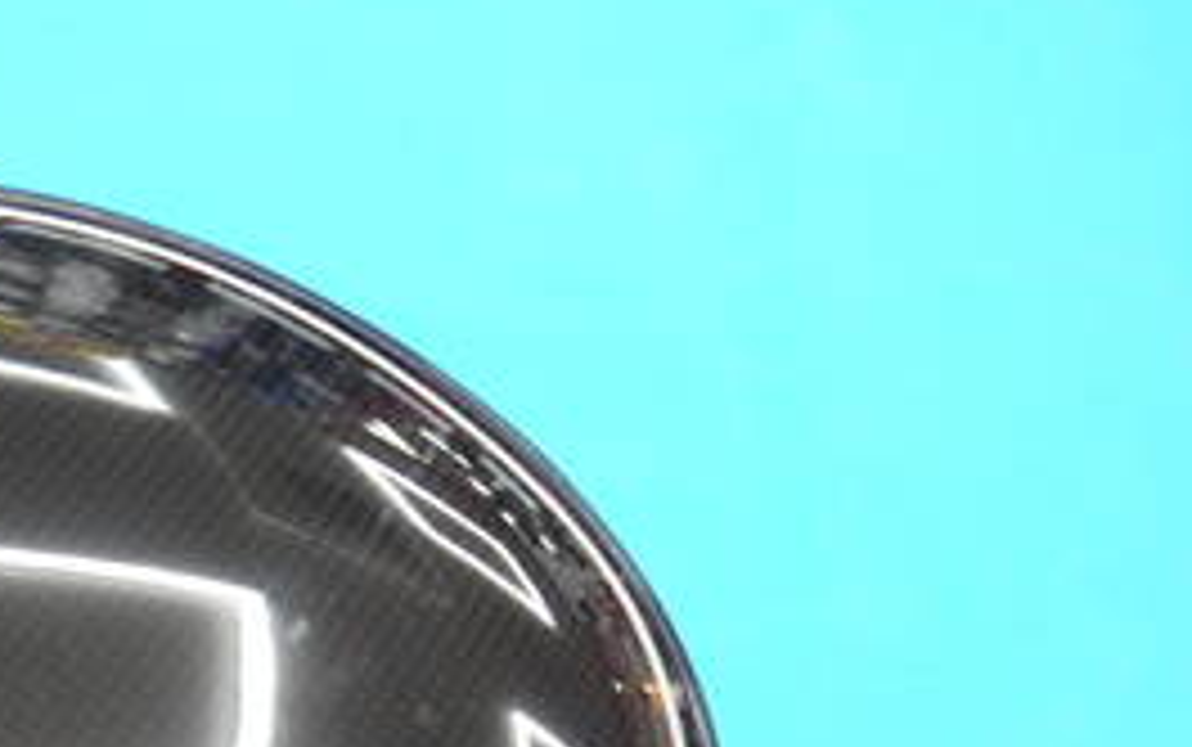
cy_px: 981
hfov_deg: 22.1
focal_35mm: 87
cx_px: -211
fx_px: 2828
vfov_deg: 14.4
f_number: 4
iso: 800
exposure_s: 1/100
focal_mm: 17
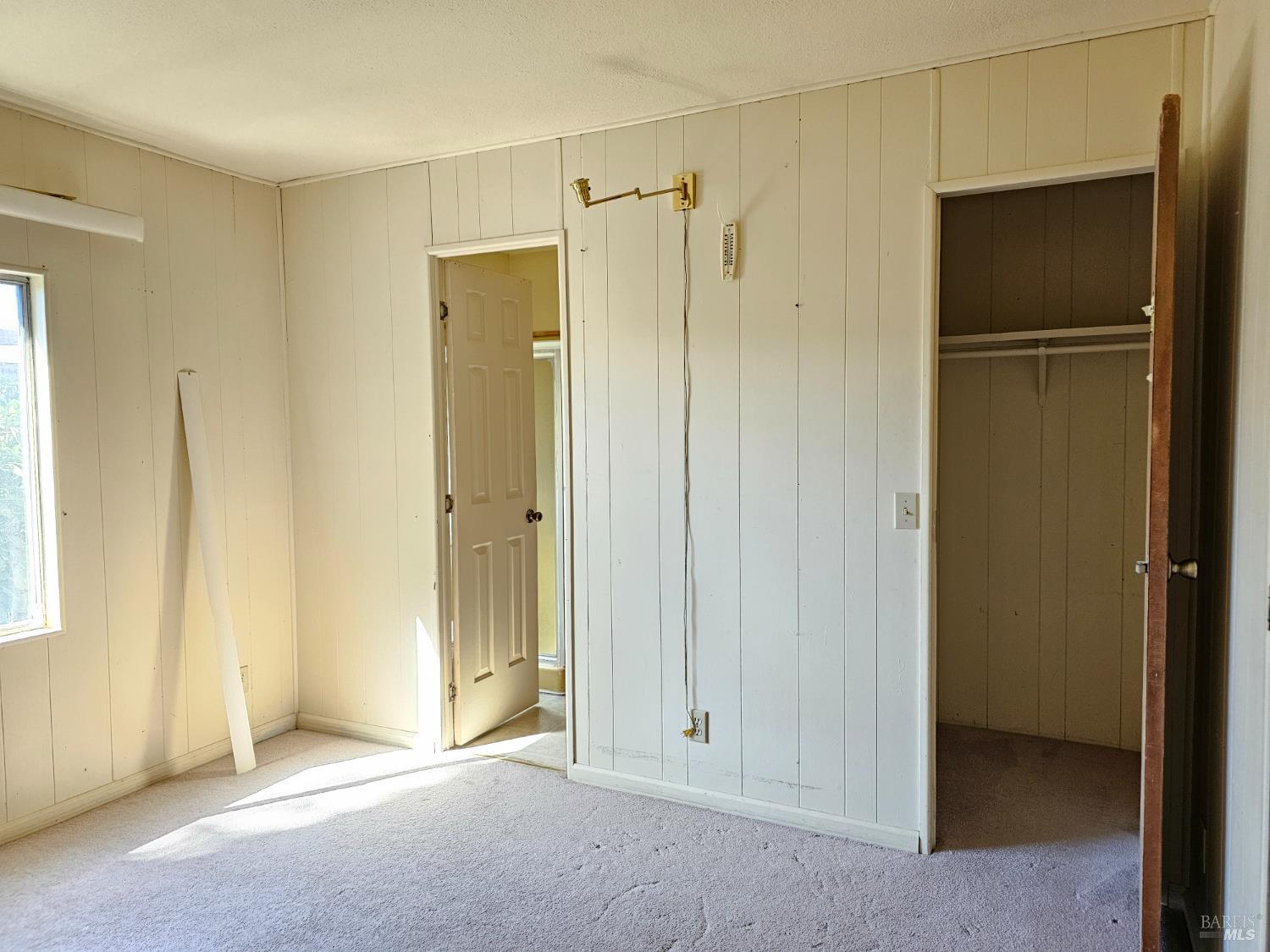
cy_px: 476
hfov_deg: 73.9
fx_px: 844
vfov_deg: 58.9
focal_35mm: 23
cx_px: 635
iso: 400
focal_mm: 6.3
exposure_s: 1/170
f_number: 1.7
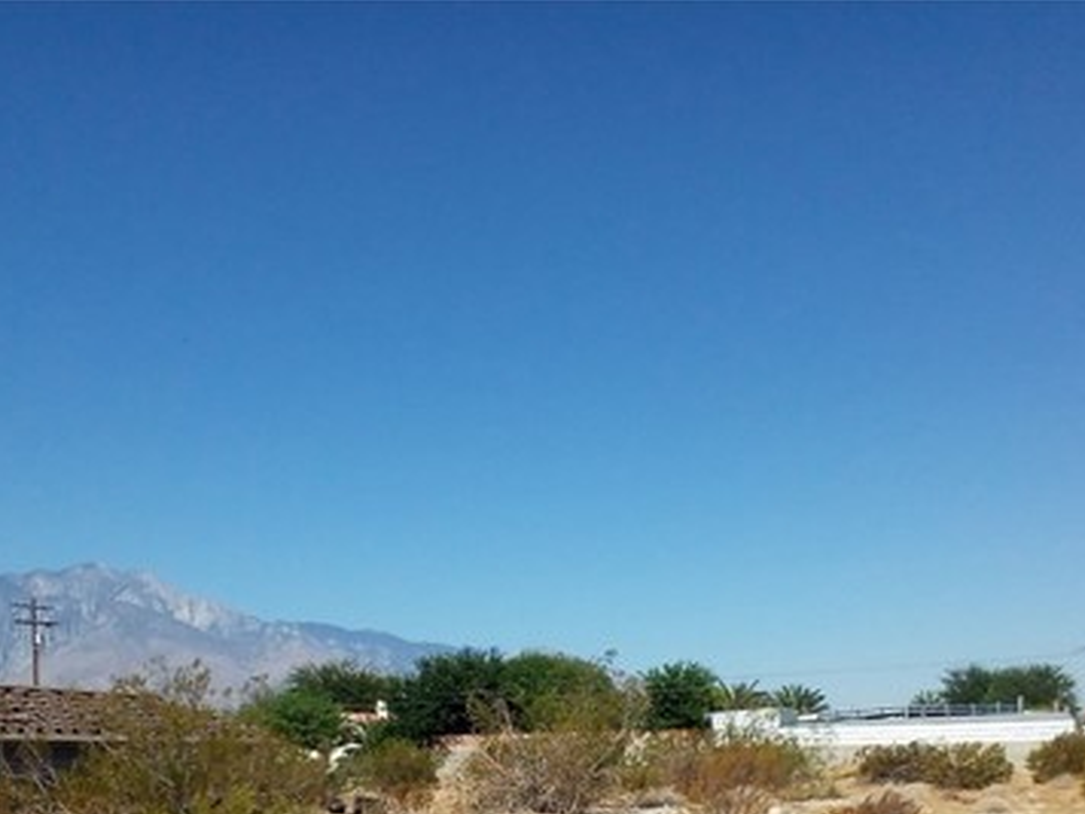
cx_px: 500
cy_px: 729
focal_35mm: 45
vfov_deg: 30.8
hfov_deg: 42.0
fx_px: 1410
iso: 103
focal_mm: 2.05
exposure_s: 1/1686
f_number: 2.4
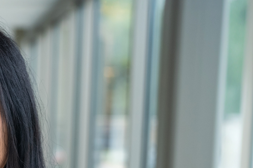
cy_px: 152
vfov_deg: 13.7
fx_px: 696
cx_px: -54
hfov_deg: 19.4
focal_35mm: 99
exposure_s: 1/320
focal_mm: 37
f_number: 2.2
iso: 640
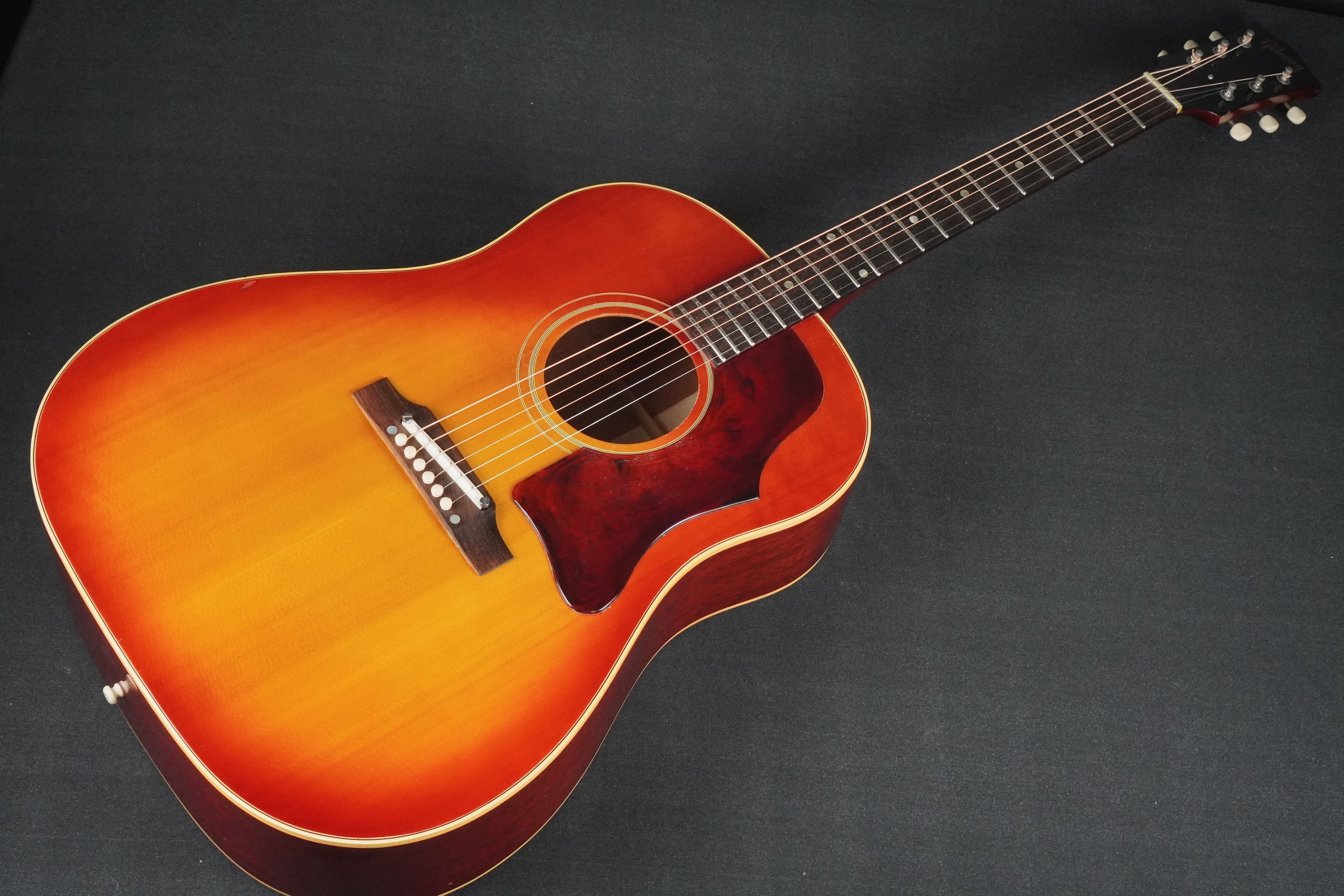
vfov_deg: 25.8
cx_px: 672
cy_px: 448
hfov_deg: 37.9
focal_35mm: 52
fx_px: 1960
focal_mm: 35
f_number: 11
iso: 3200
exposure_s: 1/60
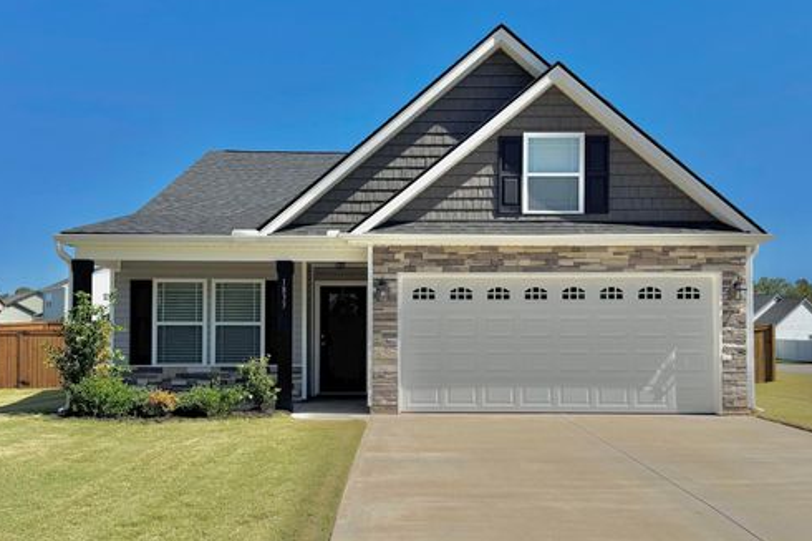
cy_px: 326
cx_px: 404
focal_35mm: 34
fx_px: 766
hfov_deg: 55.8
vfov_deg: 38.7
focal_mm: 6.76
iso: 80
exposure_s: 1/9009
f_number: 1.78
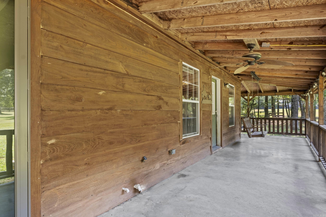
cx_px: 163
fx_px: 190
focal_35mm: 21
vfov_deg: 59.5
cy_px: 108
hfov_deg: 81.2
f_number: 11
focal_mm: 13.8
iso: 320
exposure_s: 1.3
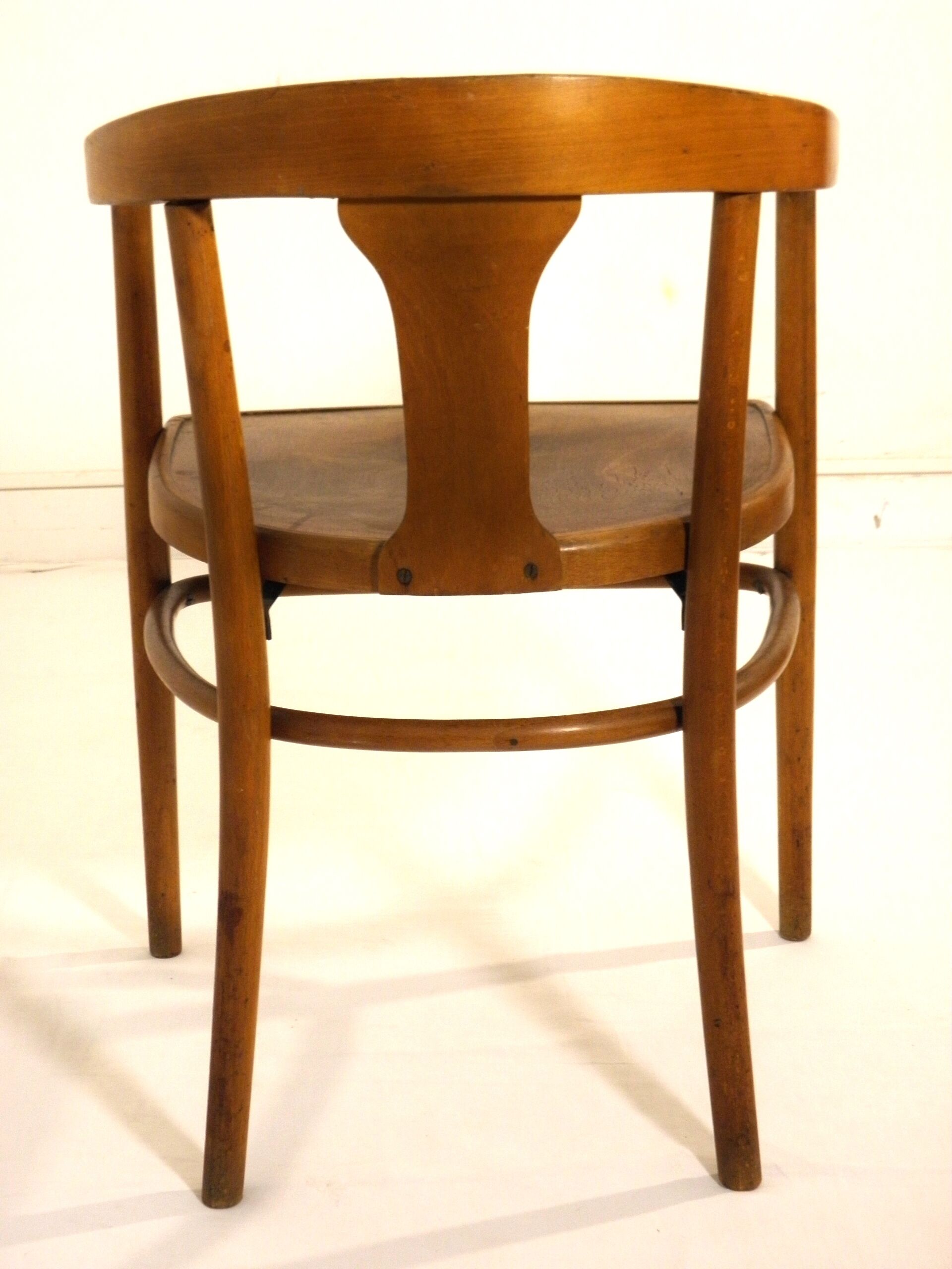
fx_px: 2493
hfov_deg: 21.6
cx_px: 476
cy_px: 634
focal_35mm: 68
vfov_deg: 28.6
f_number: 4.3
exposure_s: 1/15
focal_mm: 12.2
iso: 200
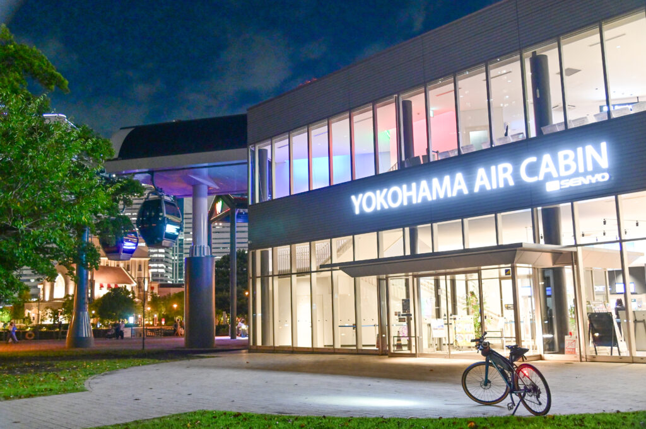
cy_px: 214
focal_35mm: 35
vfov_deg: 37.8
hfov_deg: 54.5
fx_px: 628
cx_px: 323
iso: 3200
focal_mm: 35
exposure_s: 1/40
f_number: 4
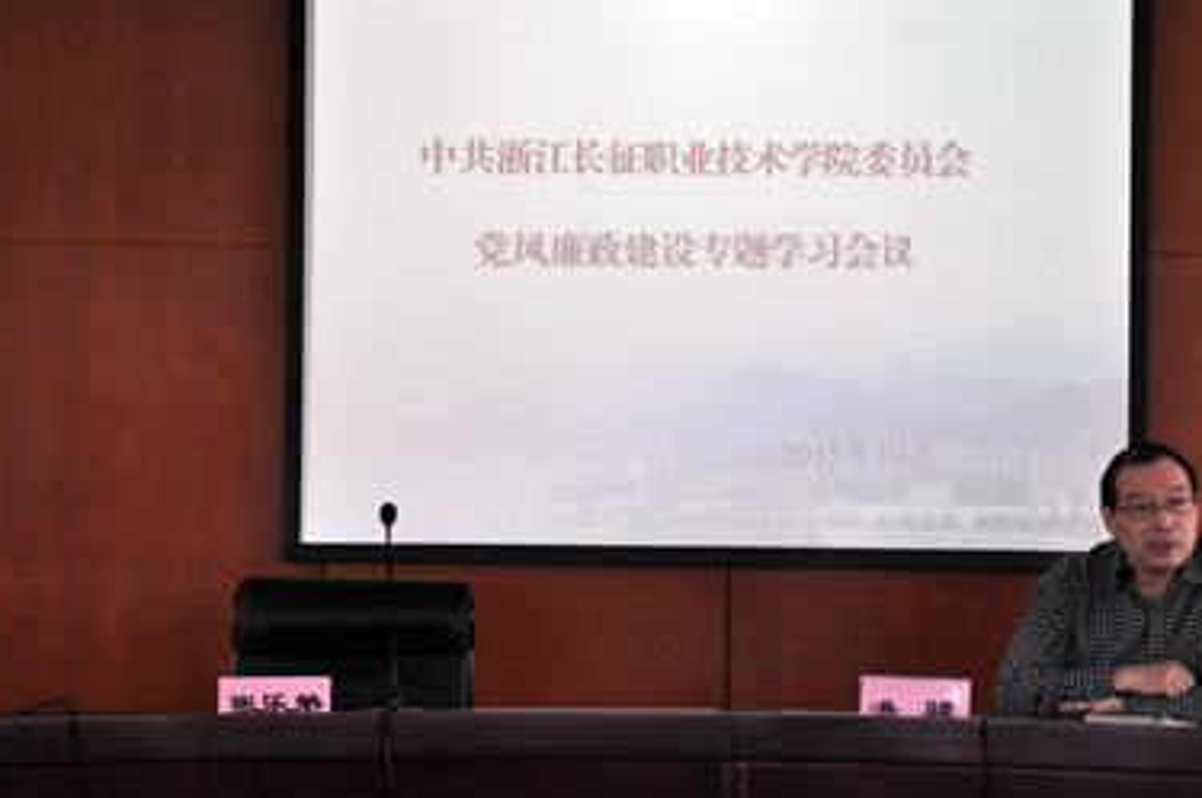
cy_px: 320
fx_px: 3868
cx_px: 712
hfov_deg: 17.6
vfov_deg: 11.8
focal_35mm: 116
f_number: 5
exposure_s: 1/125
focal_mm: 58
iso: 800
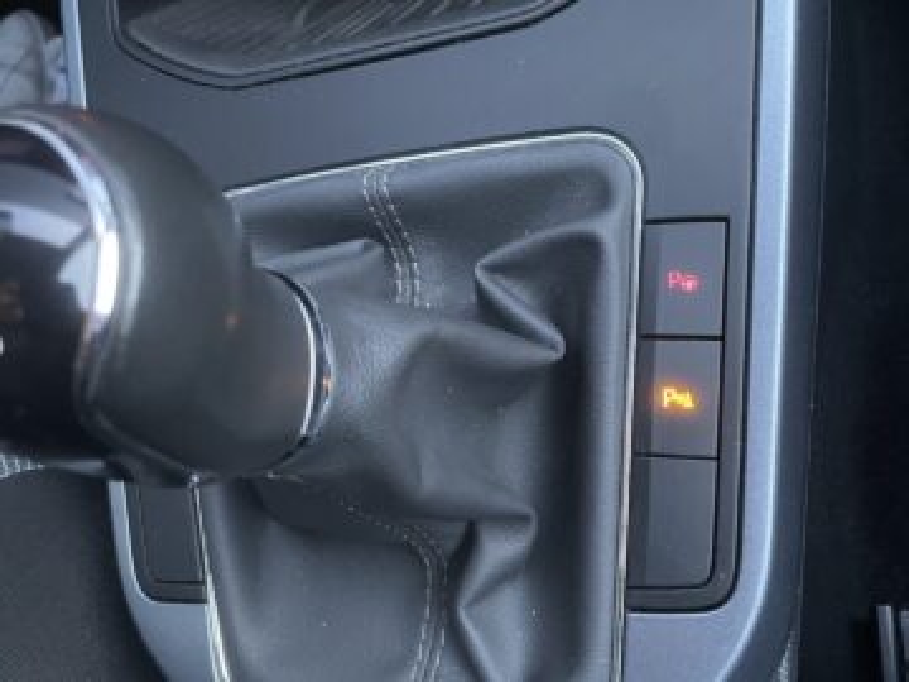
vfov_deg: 53.1
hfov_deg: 67.3
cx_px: 454
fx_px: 683
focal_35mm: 26
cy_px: 341
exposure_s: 1/29
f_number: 1.6
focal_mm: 4.2
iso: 500
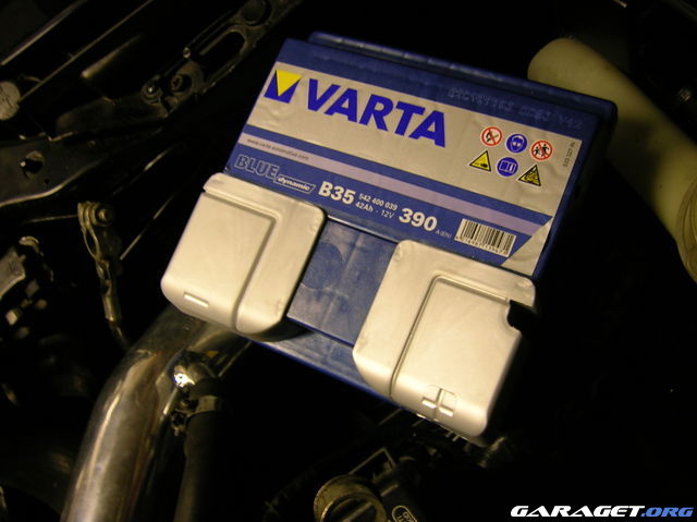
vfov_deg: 41.7
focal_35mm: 34
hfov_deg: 54.0
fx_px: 684
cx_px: 348
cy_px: 261
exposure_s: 1/5.3
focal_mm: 5.7
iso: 50
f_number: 2.9
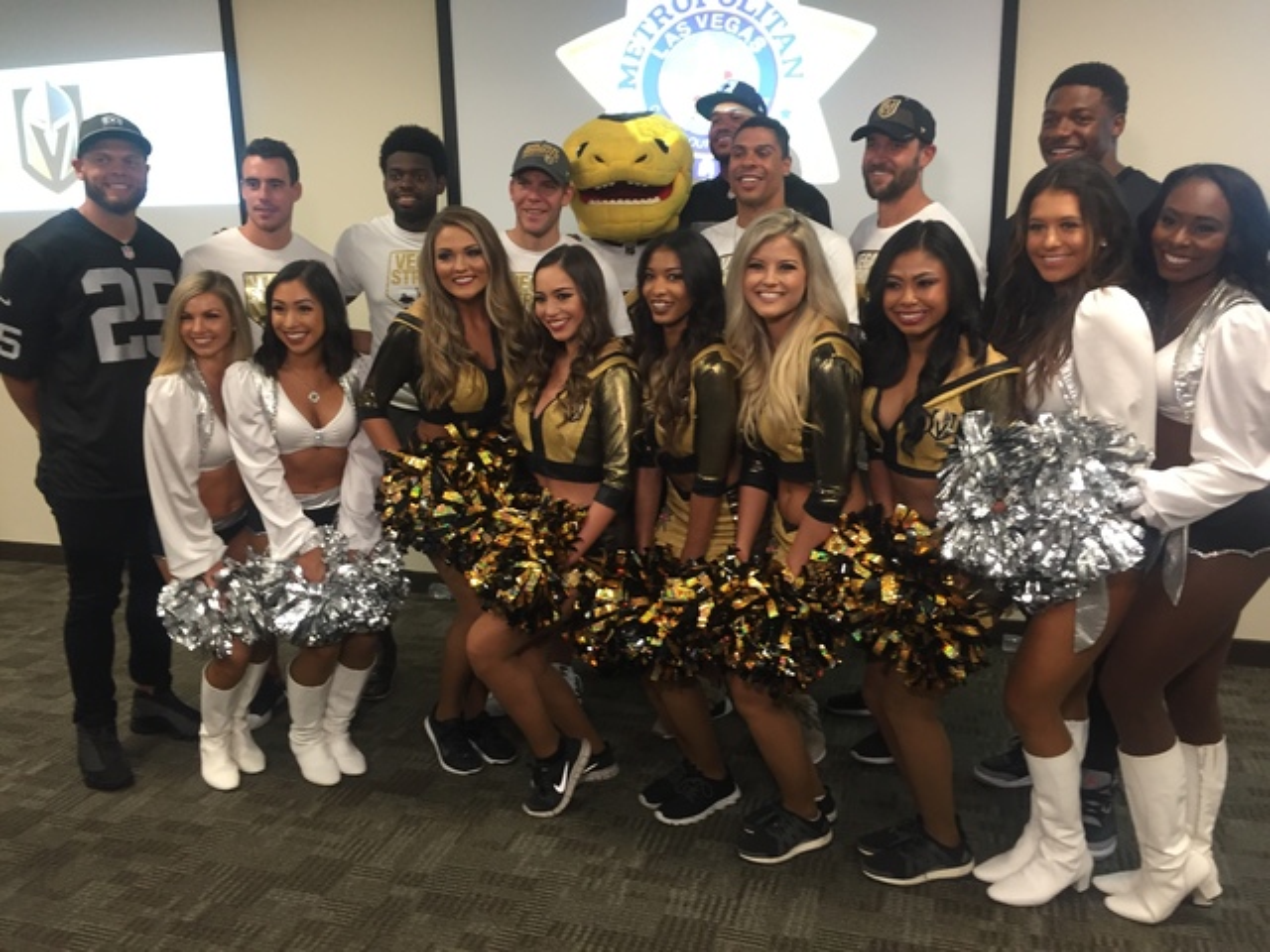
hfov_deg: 61.7
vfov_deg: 48.2
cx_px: 635
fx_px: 1064
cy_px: 476
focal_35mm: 29
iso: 125
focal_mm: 4.15
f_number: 2.2
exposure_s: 1/30
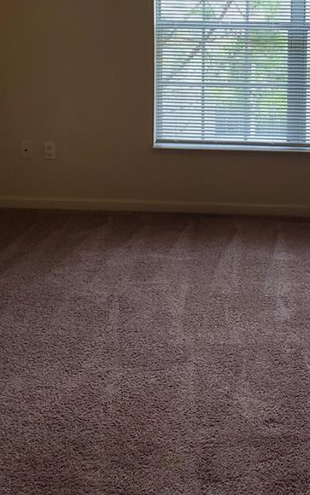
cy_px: 53
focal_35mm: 57
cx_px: 257
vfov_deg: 33.8
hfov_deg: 22.4
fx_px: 770
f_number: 2.4
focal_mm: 4.3
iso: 50
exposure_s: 1/120
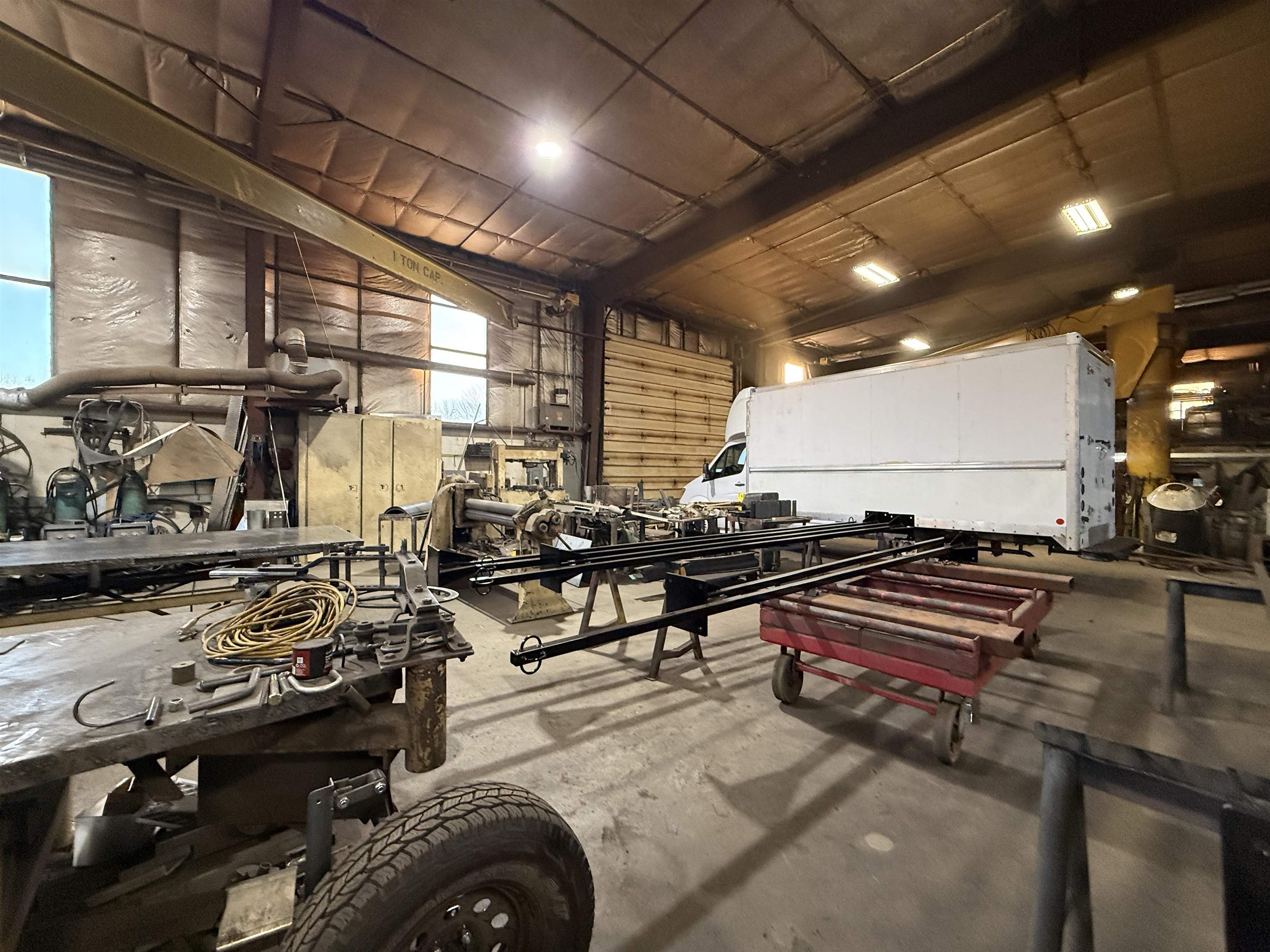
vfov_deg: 85.7
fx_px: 514
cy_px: 476
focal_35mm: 14
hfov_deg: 102.1
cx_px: 635
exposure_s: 1/120
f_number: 2.2
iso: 640
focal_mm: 2.22
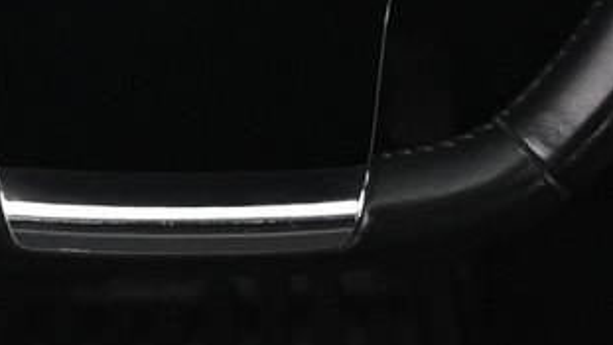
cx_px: 142
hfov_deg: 16.3
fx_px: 2129
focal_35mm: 131
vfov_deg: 9.1
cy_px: -122
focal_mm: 24
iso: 2000
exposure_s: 1/15
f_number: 4
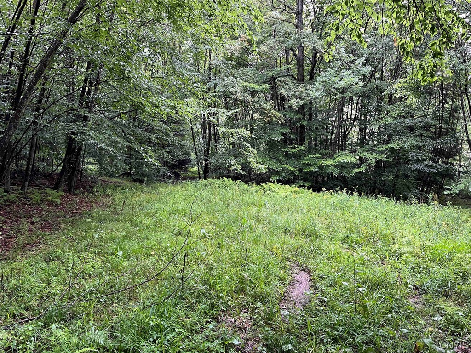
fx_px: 354
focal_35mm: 26
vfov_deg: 53.1
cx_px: 236
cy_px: 176
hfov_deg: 67.3
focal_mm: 5.1
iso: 125
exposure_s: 1/62
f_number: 1.6
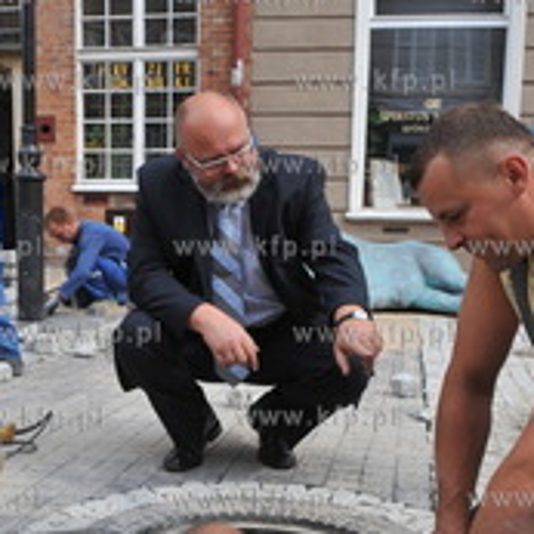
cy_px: 373
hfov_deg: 35.8
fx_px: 820
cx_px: 188
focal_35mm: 47
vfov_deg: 35.6
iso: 400
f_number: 8
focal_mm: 24
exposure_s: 1/500
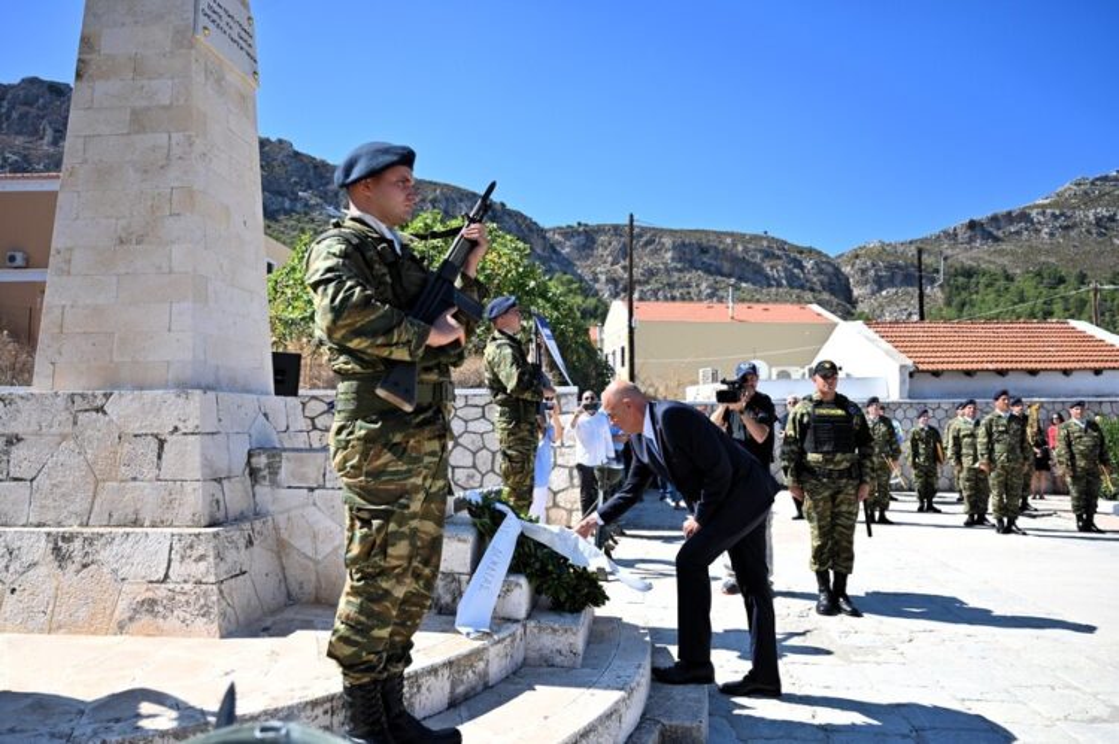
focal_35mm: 24
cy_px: 372
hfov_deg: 73.8
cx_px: 560
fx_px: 745
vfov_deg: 53.1
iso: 320
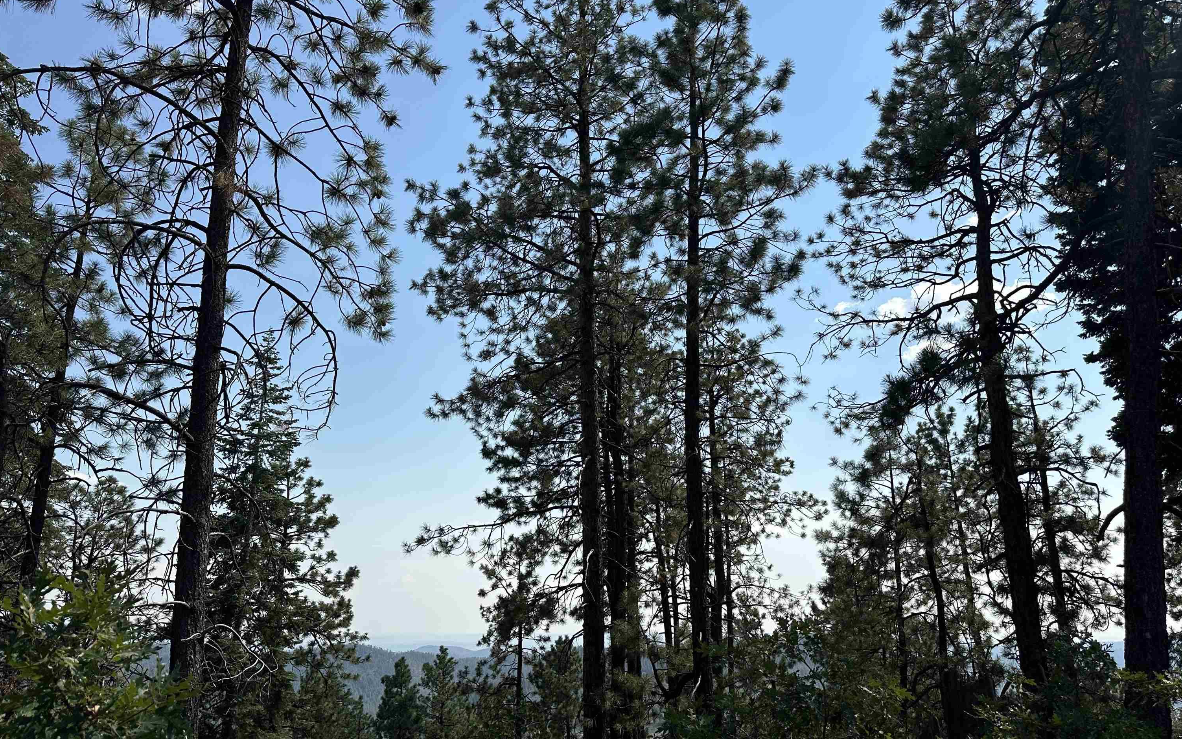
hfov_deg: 70.4
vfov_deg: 47.6
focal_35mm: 26
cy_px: 381
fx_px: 838
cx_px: 589
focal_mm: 6.86
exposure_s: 1/5525
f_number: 1.78
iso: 80
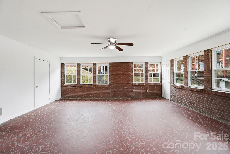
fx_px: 96
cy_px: 77
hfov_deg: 100.4
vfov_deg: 77.3
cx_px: 115
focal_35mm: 15
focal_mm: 10
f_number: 4
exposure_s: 1/160
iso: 100
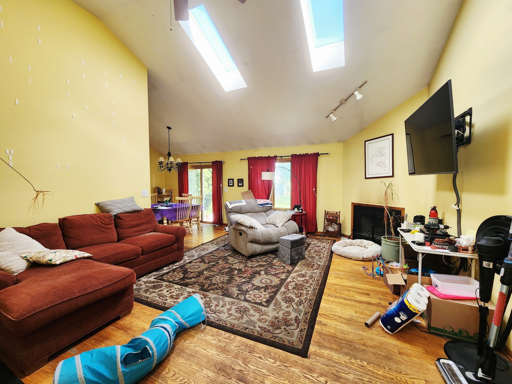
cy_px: 192
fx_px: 192
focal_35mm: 13
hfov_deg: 106.2
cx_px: 256
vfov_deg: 89.9
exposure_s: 1/60.2
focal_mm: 2.2
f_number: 2.2
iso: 125
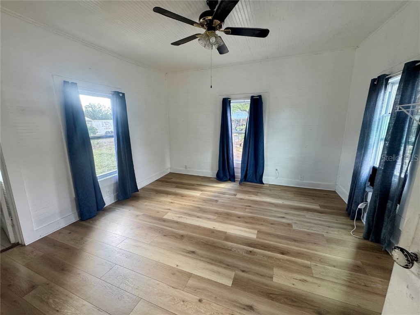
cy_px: 158
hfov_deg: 102.1
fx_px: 170
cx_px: 210
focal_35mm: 14
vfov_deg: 85.7
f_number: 2.2
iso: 200
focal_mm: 2.22
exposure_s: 1/99
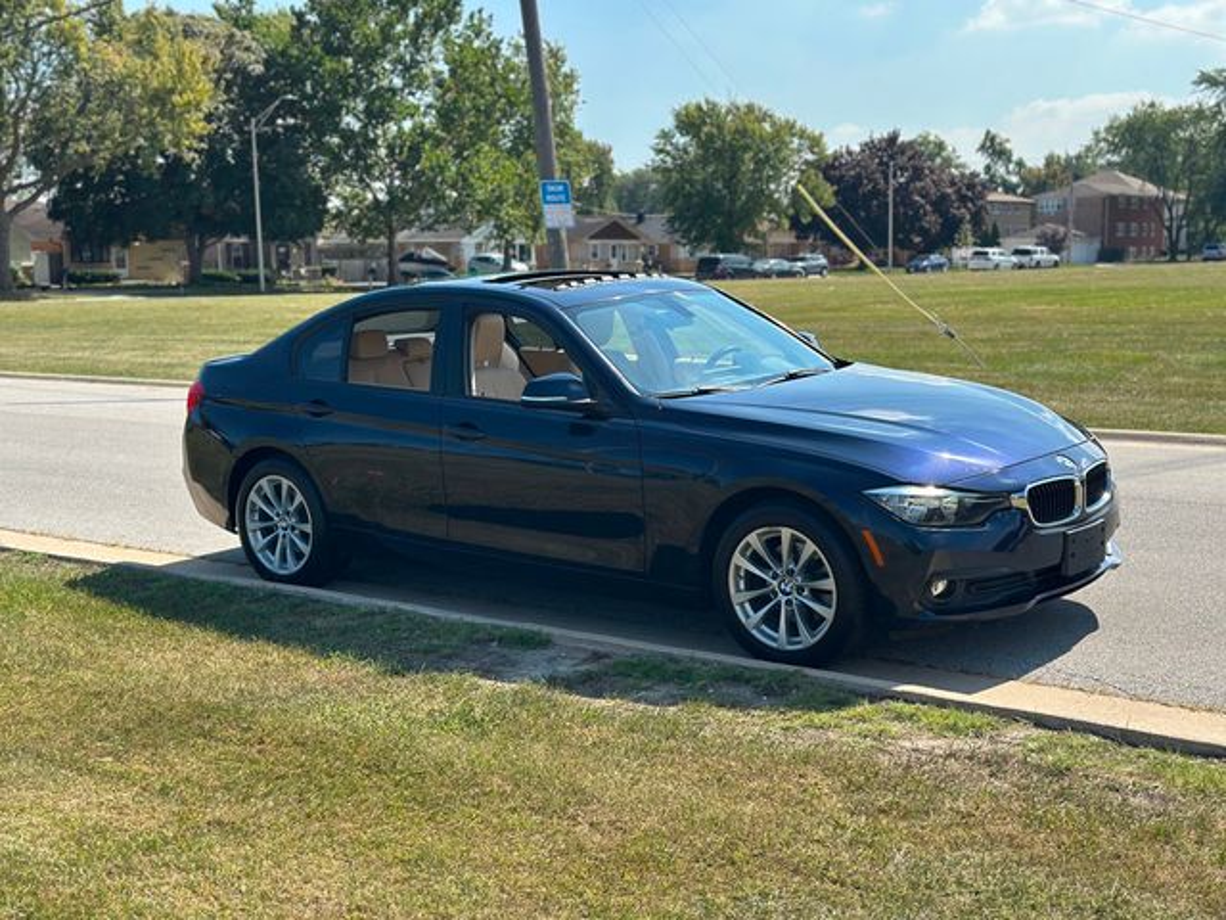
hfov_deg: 39.7
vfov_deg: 30.3
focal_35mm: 48
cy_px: 460
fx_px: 1700
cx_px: 613
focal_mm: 6.86
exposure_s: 1/3472
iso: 100
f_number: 1.78
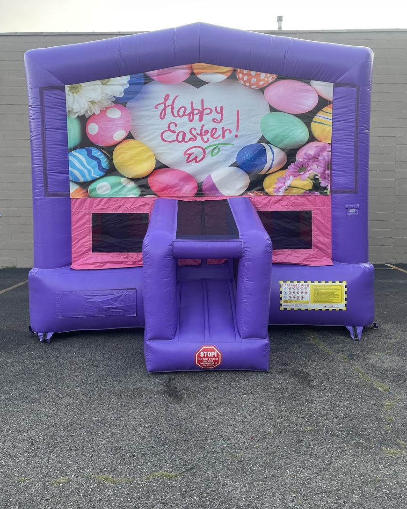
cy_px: 236
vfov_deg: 62.1
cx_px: 205
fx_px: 422
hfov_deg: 51.5
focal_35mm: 28
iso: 50
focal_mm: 4.2
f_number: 1.6
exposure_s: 1/121
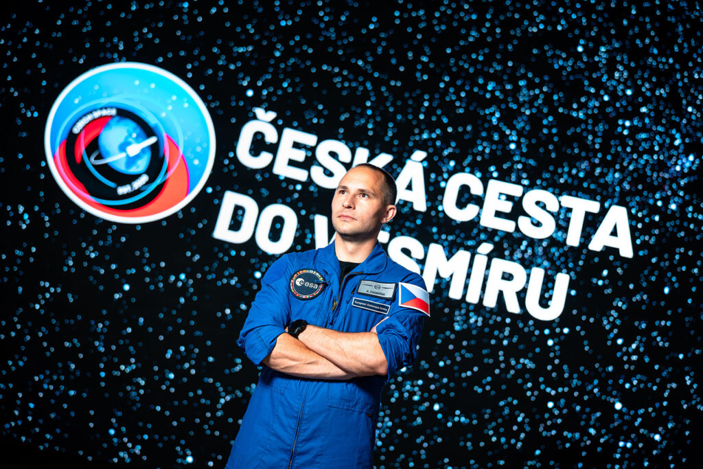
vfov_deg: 30.5
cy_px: 234
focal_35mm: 44
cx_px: 352
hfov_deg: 44.5
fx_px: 859
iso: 800
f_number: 2.1
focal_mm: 44
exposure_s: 1/160
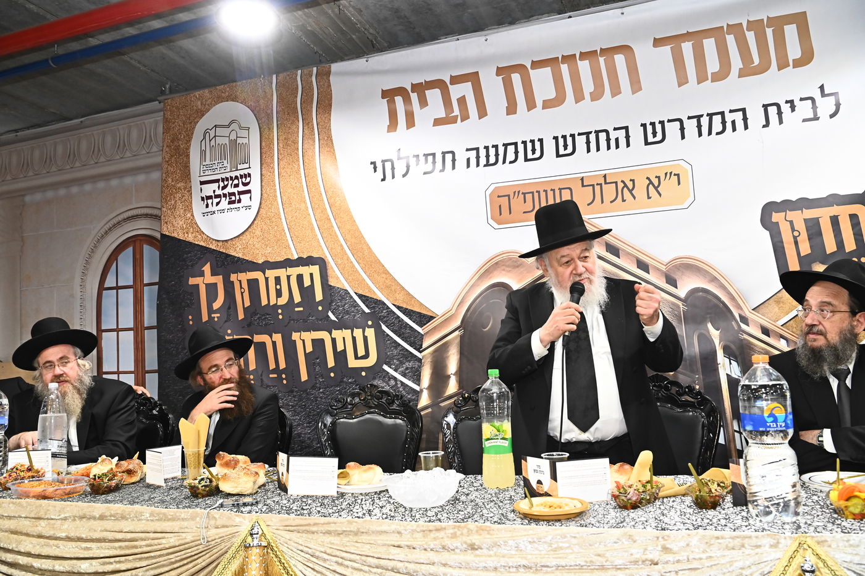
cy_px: 288
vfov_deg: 44.9
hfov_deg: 63.7
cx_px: 432
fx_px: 696
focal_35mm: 29
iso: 3200
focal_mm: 29
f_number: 9
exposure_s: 1/200
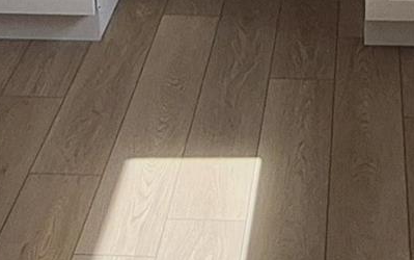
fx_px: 1197
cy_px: -186
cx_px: 268
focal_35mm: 106
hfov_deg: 19.6
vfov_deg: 11.6
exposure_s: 1/782
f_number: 2.2
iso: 50
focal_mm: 1.74
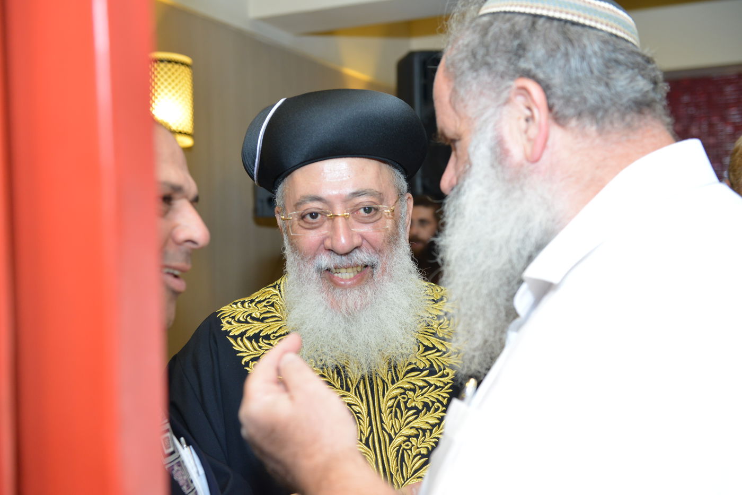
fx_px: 783
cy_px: 248
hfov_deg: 50.7
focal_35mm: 38
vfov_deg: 35.0
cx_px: 371
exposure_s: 1/160
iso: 1250
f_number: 4
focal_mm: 38
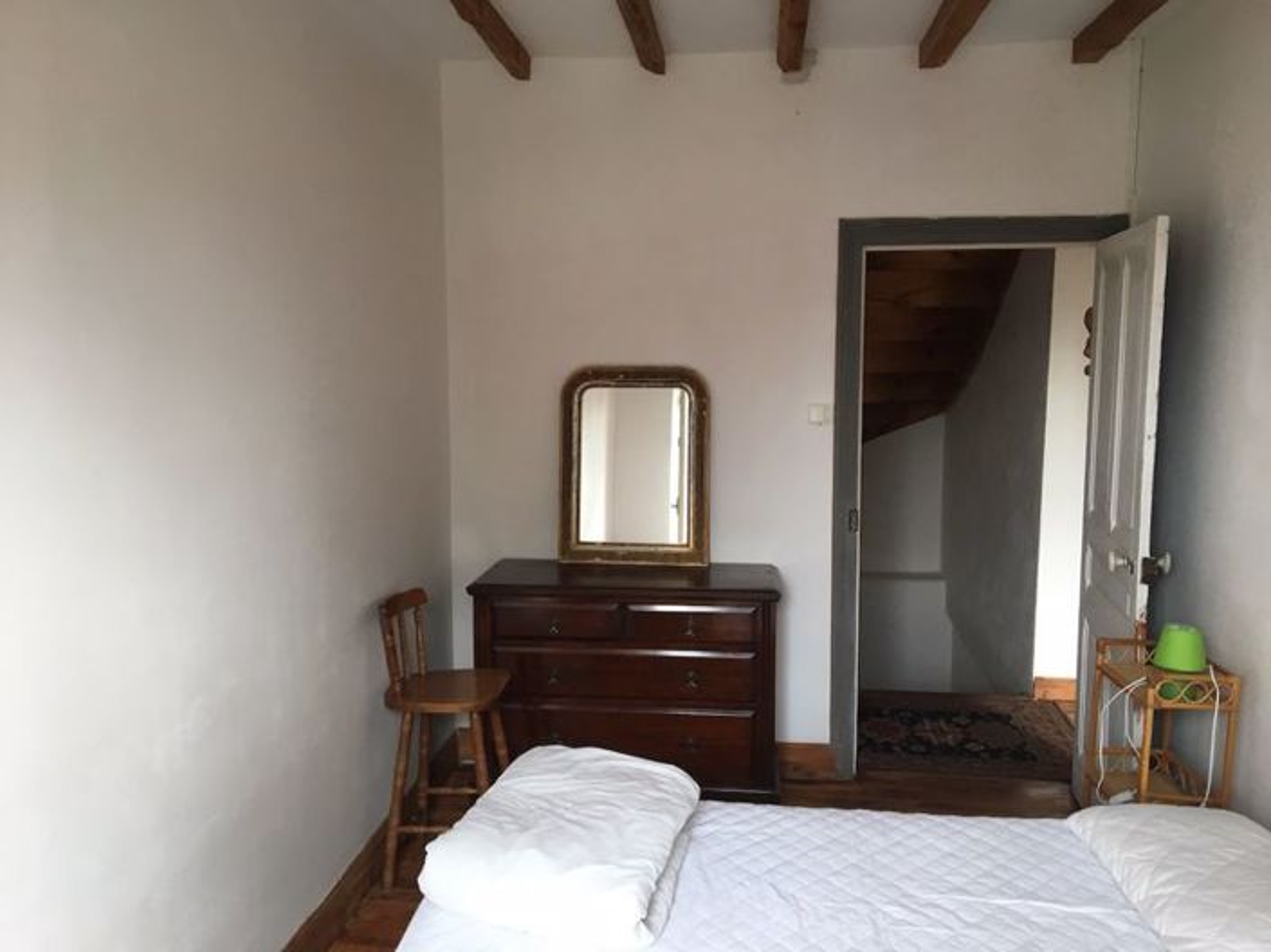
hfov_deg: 61.7
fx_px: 1064
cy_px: 476
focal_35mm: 29
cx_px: 636
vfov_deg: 48.2
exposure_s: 1/33
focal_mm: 4.15
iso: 40
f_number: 2.2
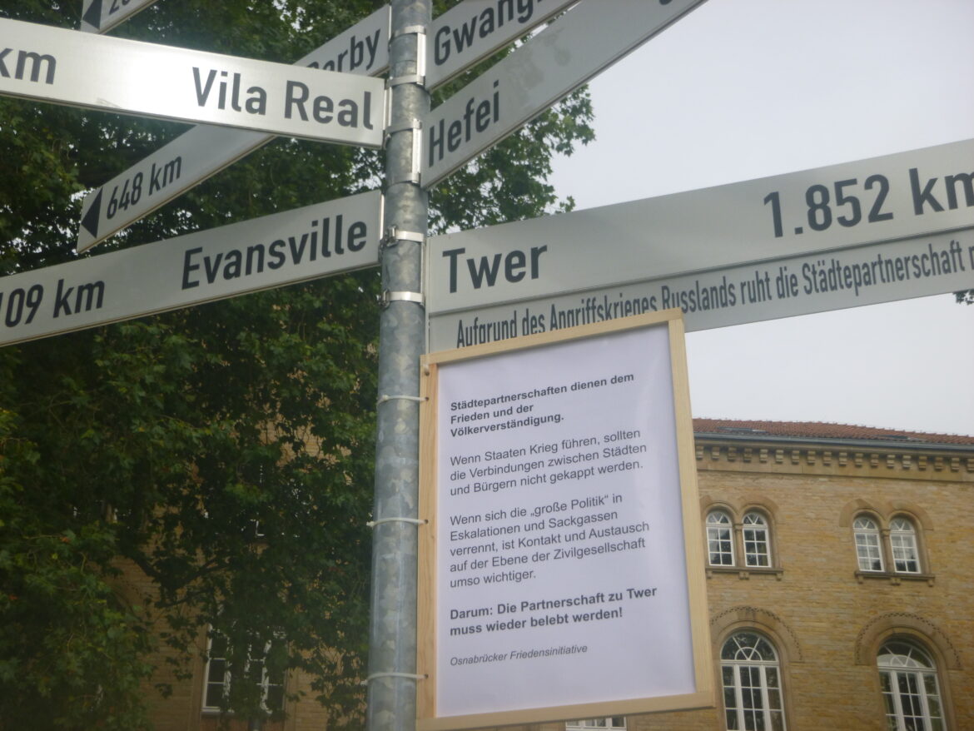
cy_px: 366
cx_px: 487
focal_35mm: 50
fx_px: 1407
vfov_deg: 29.1
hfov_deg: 38.2
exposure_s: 1/400
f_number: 4.9
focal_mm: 9
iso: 100
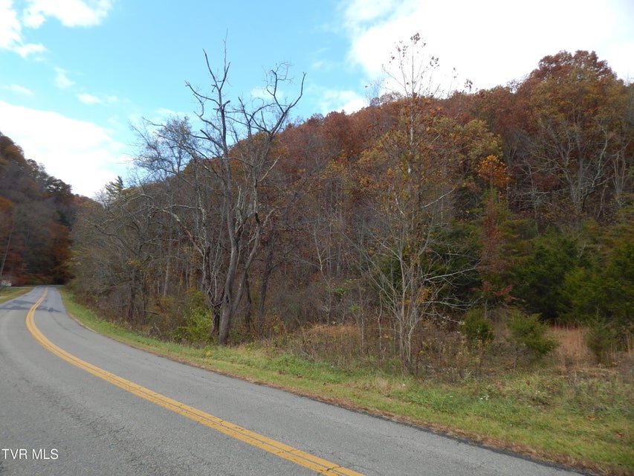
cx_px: 317
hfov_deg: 76.4
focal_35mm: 22
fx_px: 403
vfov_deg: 61.1
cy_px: 238
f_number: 3
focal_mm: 4
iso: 125
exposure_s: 1/500
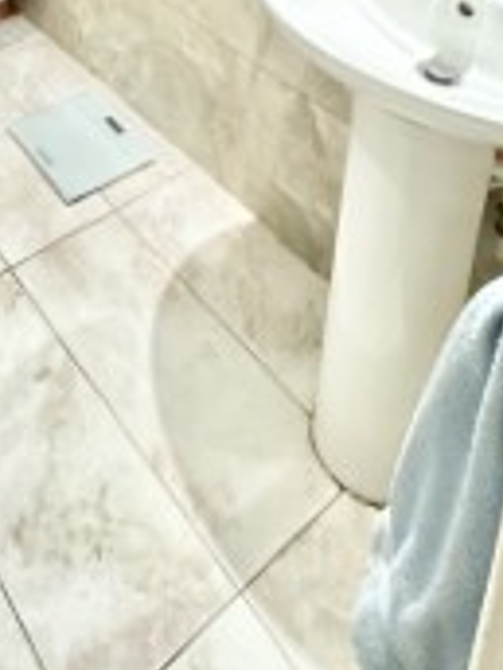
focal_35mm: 39
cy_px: -261
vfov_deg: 31.9
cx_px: -55
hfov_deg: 32.3
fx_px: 756
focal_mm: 2.22
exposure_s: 1/50
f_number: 2.2
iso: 400
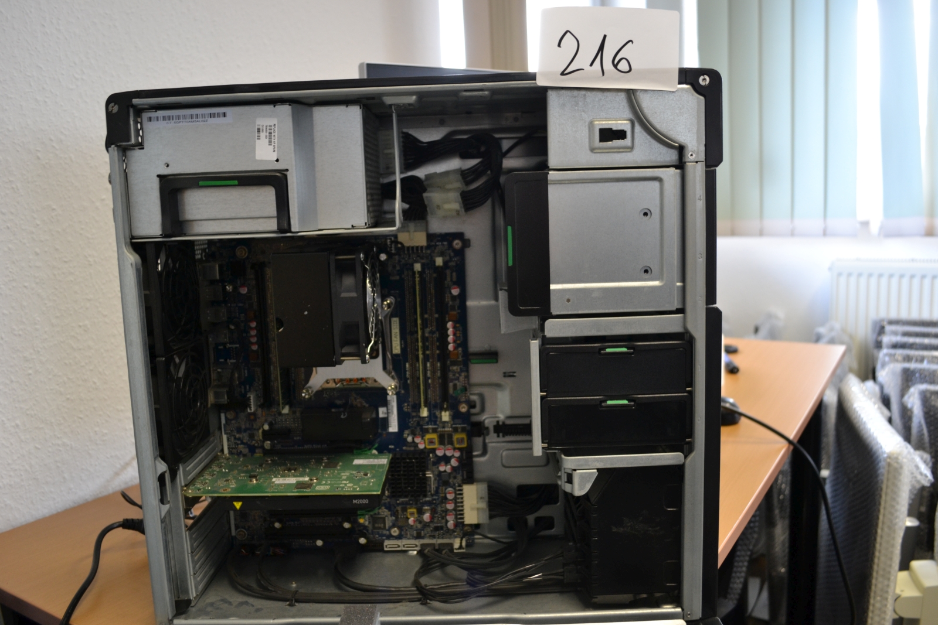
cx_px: 469
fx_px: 782
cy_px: 312
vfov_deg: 43.6
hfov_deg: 61.9
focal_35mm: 30
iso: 400
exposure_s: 1/20
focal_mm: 20
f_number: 3.8
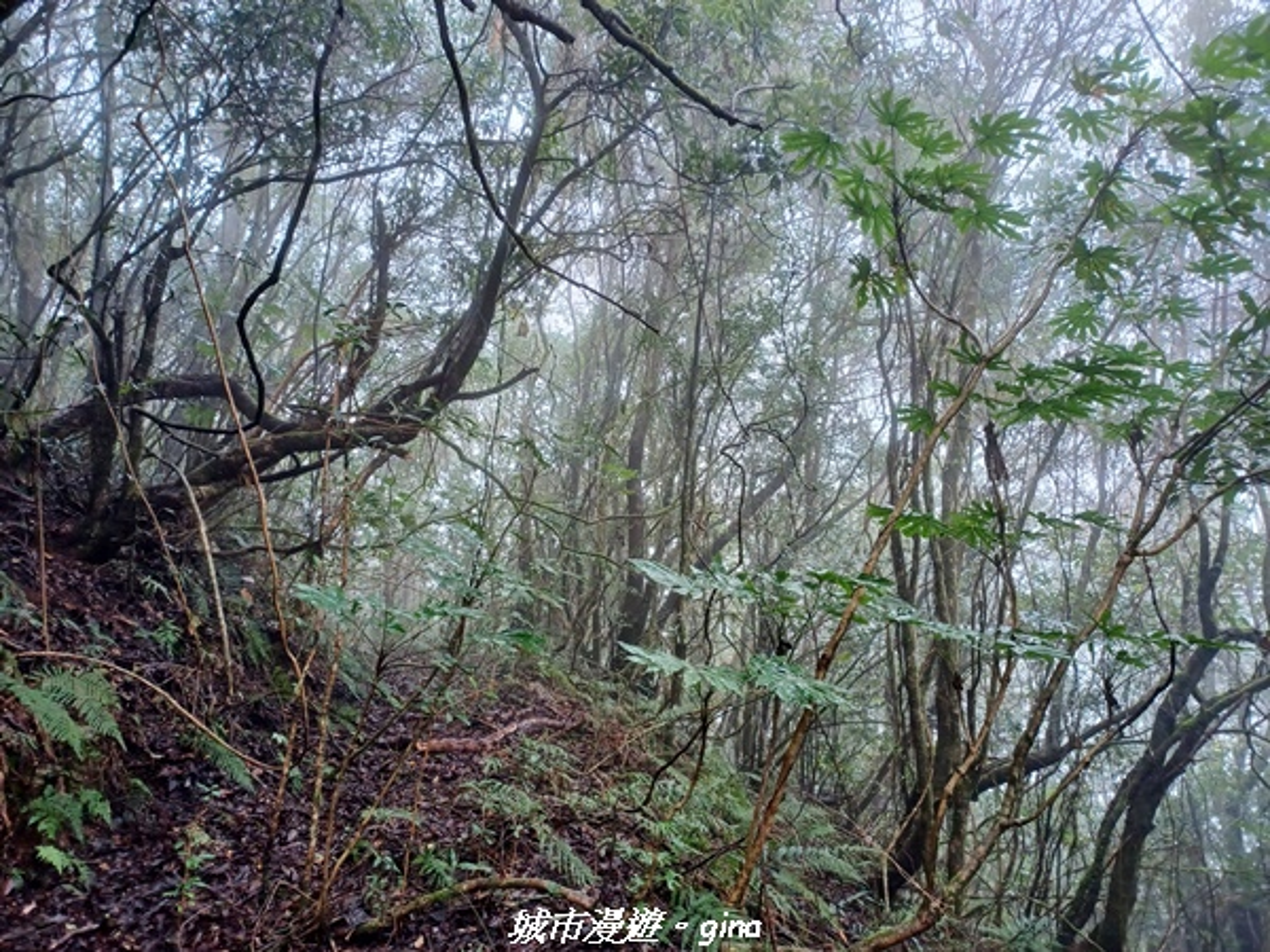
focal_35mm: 25
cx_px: 635
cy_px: 476
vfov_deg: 54.9
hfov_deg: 69.4
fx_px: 917
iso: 125
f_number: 1.8
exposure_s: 1/59
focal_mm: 4.6
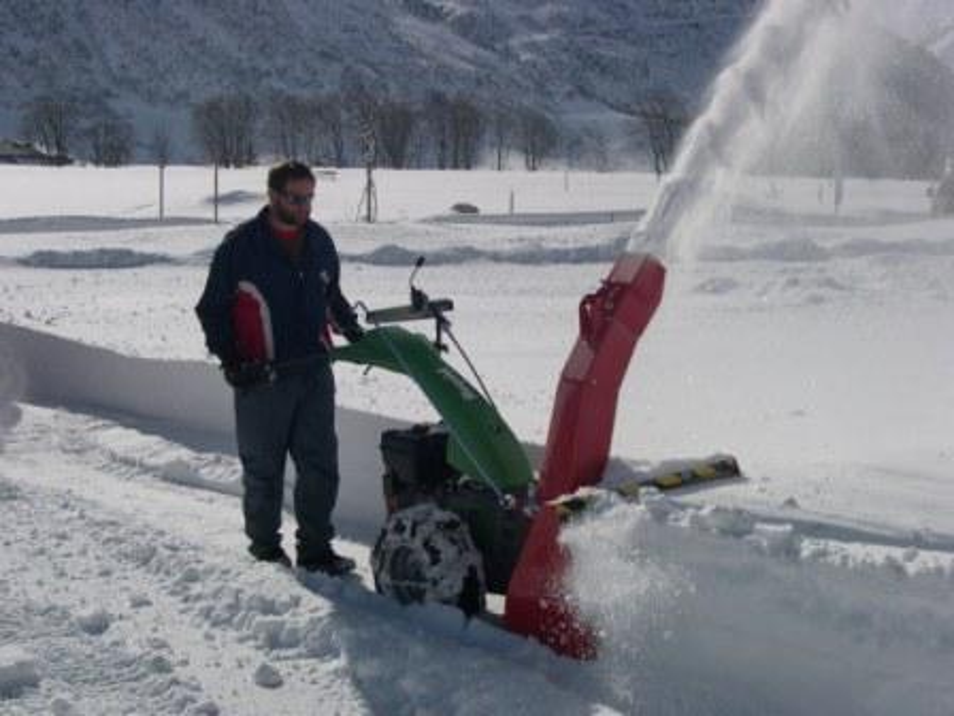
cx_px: 477
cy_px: 358
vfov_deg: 28.0
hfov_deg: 36.8
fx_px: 1433
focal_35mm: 52
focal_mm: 11.1
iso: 100
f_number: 8.8
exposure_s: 1/720
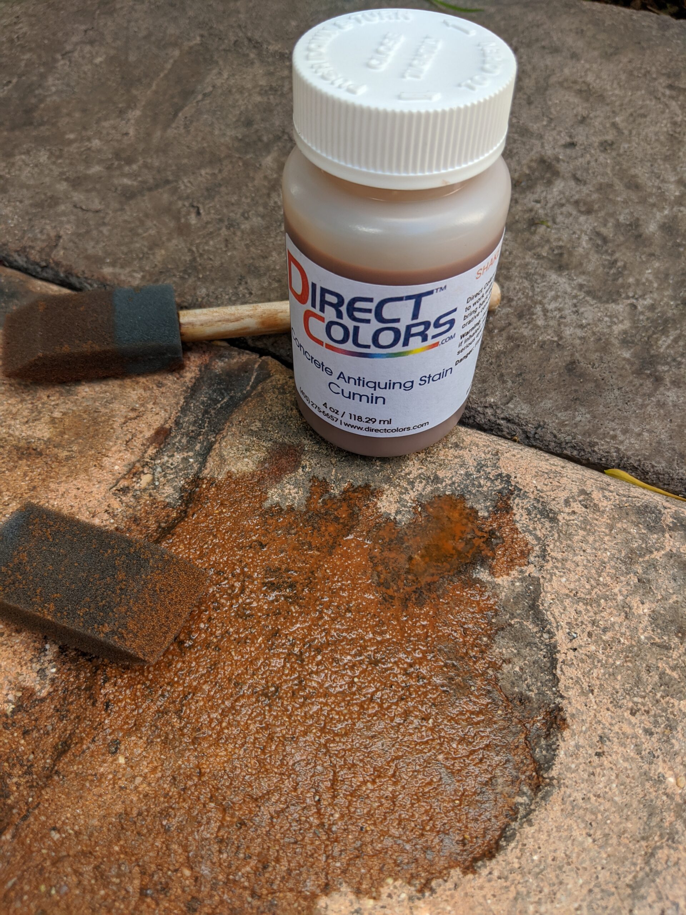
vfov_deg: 65.3
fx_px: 713
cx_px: 343
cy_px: 458
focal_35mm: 27
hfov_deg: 51.4
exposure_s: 1/477
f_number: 1.8
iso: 42
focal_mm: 4.44
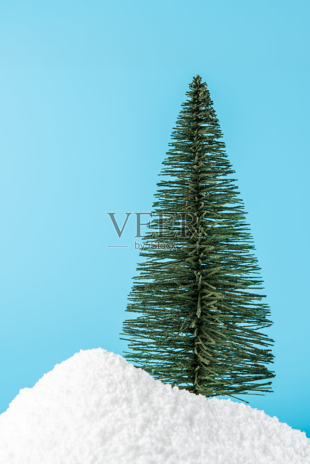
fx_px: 1162
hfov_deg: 15.2
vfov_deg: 22.6
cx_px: 155
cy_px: 232
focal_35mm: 90
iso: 100
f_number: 7.1
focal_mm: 60
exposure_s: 1/250
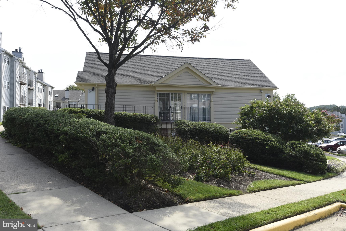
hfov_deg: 60.3
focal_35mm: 31
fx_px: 298
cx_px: 173
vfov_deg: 42.3
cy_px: 116
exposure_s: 1/250
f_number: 8
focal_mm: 31
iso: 200
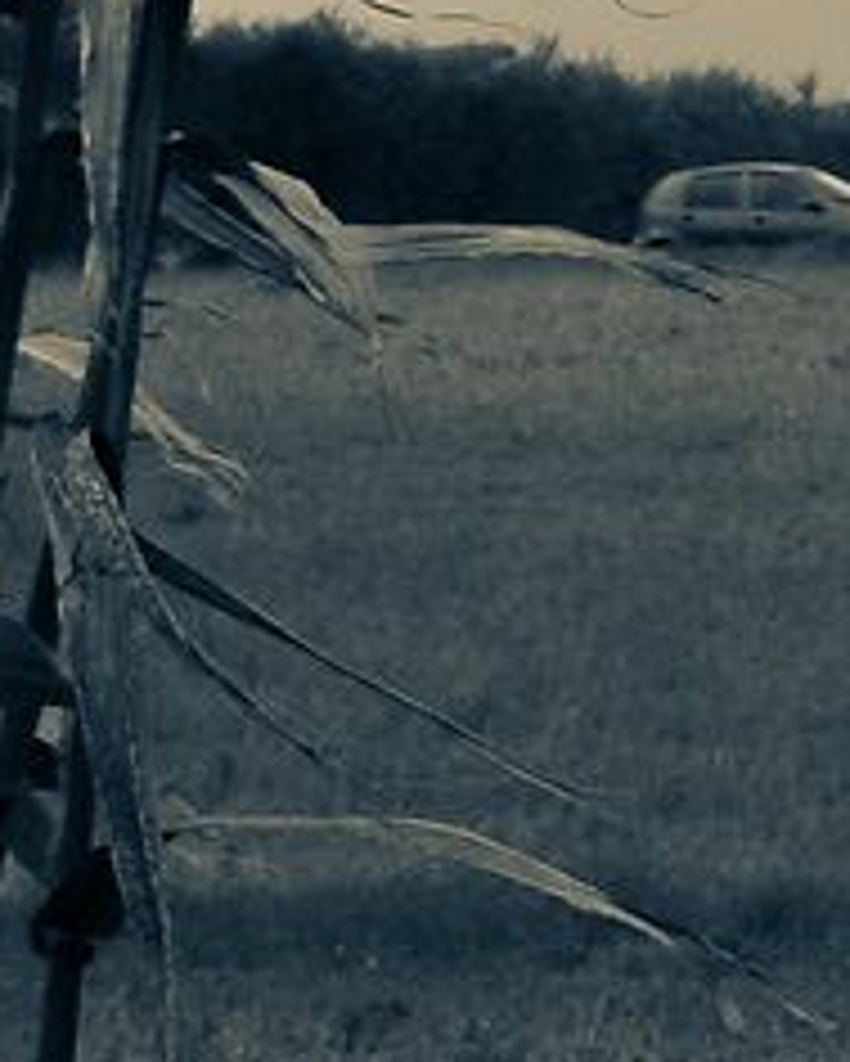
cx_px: 3764
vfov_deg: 3.9
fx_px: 15737
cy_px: -135
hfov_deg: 3.0
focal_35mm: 501
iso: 200
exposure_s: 1/250
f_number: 8
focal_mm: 35
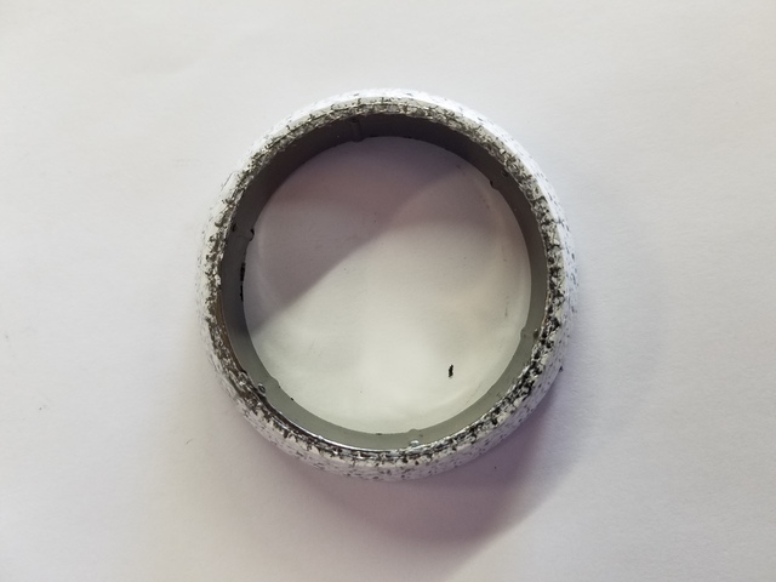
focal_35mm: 26
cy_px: 291
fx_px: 583
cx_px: 388
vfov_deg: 53.1
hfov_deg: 67.3
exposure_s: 1/40
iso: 125
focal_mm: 4.2
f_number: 1.7
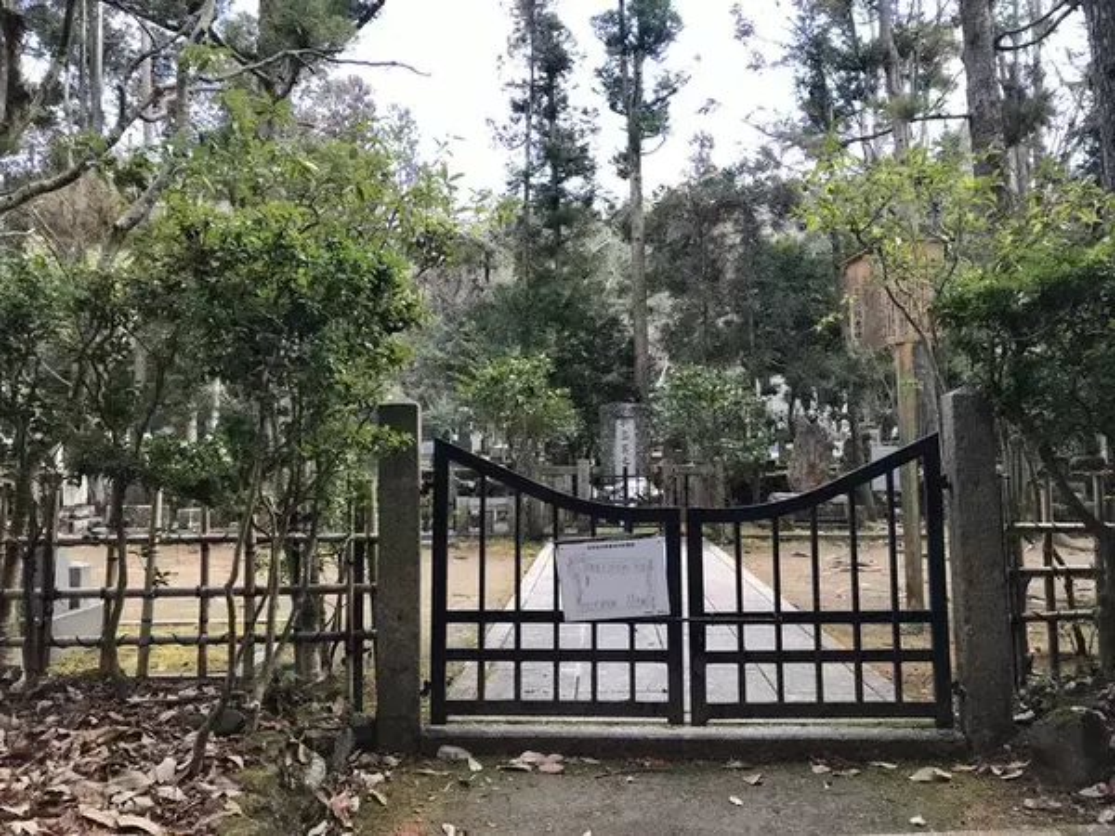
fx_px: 902
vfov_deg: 49.7
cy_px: 418
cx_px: 558
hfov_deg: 63.4
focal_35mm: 28
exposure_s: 1/120
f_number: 1.8
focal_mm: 3.99
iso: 20
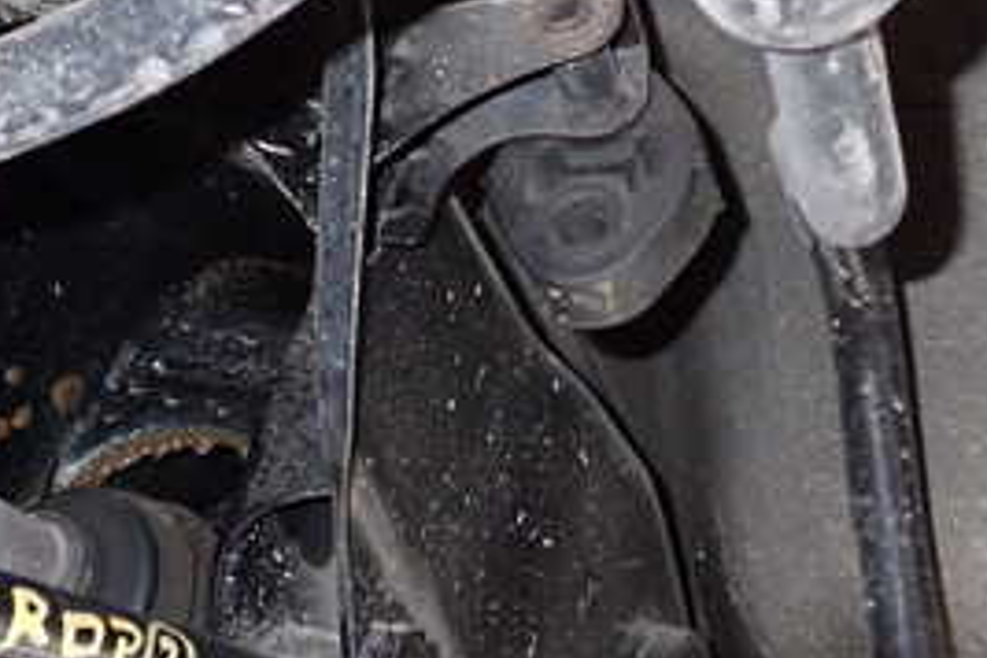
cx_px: 233
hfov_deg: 28.4
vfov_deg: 19.5
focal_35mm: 70
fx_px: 1919
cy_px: 314
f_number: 6.3
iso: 800
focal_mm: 5.4
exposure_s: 1/30
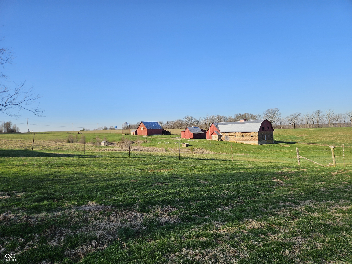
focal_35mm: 23
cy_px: 132
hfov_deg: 73.9
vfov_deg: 58.9
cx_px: 176
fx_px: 234
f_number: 1.8
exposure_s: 1/1780
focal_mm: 5.4
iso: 25
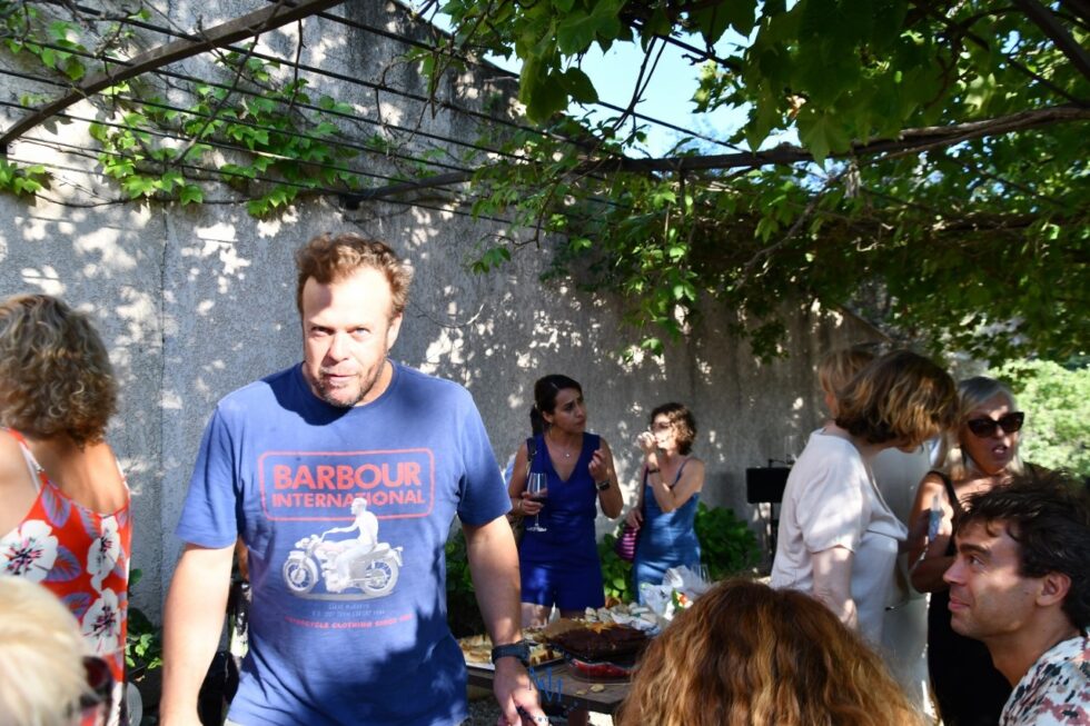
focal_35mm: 31
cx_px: 545
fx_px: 938
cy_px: 363
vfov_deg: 42.3
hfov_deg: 60.3
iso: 250
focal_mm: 21
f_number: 5.6
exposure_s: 1/250
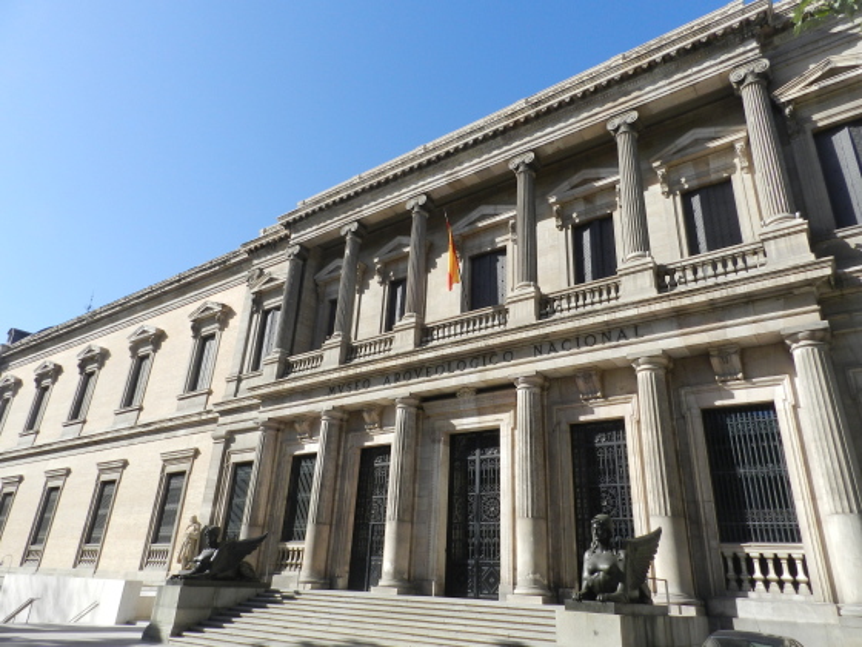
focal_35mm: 23
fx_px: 573
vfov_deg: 58.9
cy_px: 324
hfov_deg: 73.9
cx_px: 431
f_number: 4
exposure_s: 1/800
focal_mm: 4
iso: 160
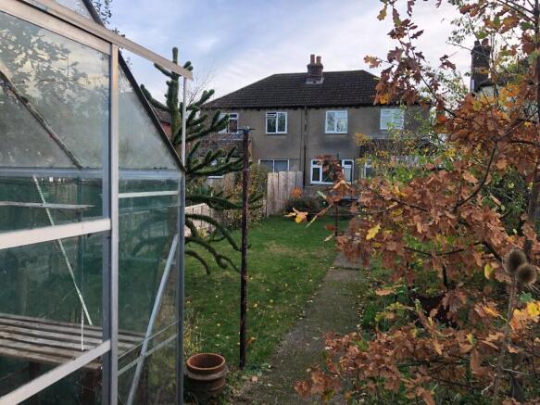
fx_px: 437
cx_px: 270
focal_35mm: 28
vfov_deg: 49.7
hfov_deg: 63.5
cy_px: 202
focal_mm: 4
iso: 50
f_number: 1.8
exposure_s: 1/120
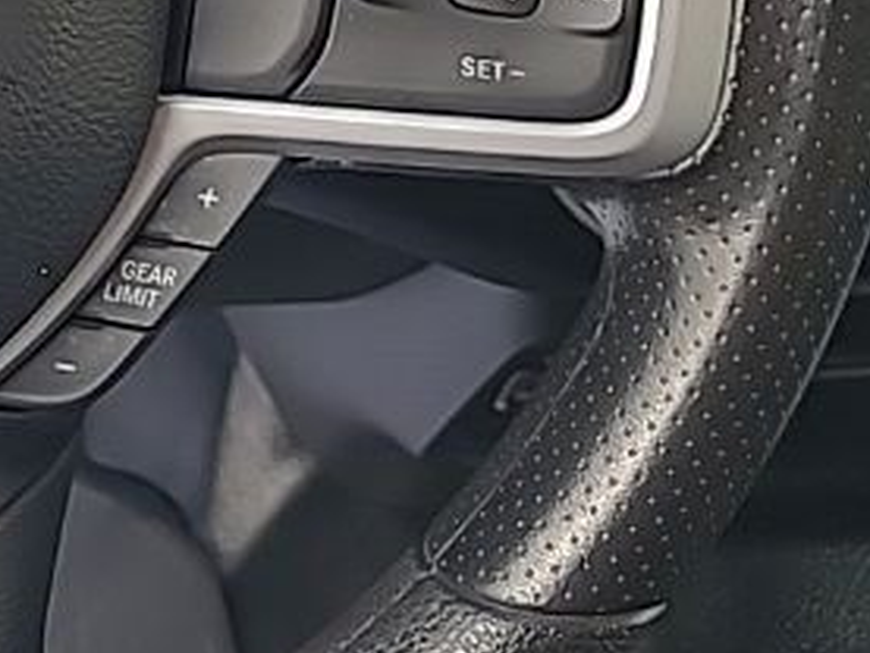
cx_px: -430
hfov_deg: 18.2
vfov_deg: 14.8
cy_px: -166
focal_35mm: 96
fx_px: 2414
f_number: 1.8
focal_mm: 5.4
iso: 82
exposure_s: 1/119
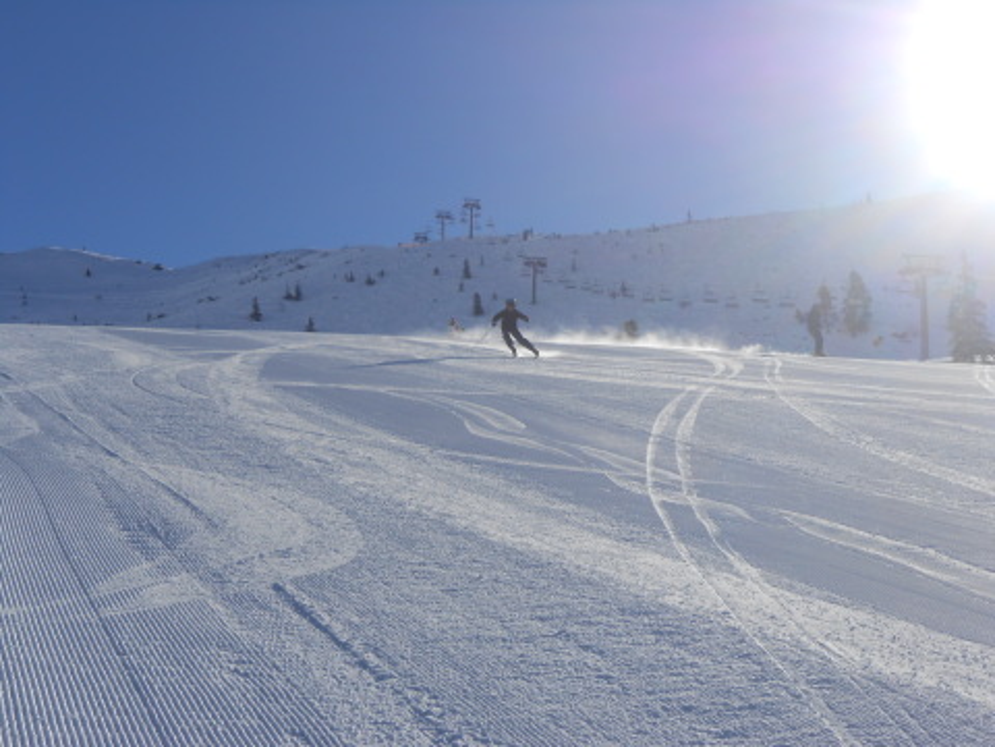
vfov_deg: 26.1
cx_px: 498
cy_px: 374
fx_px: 1610
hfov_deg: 34.3
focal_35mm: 56
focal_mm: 10
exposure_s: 1/1500
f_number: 5.2
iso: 80
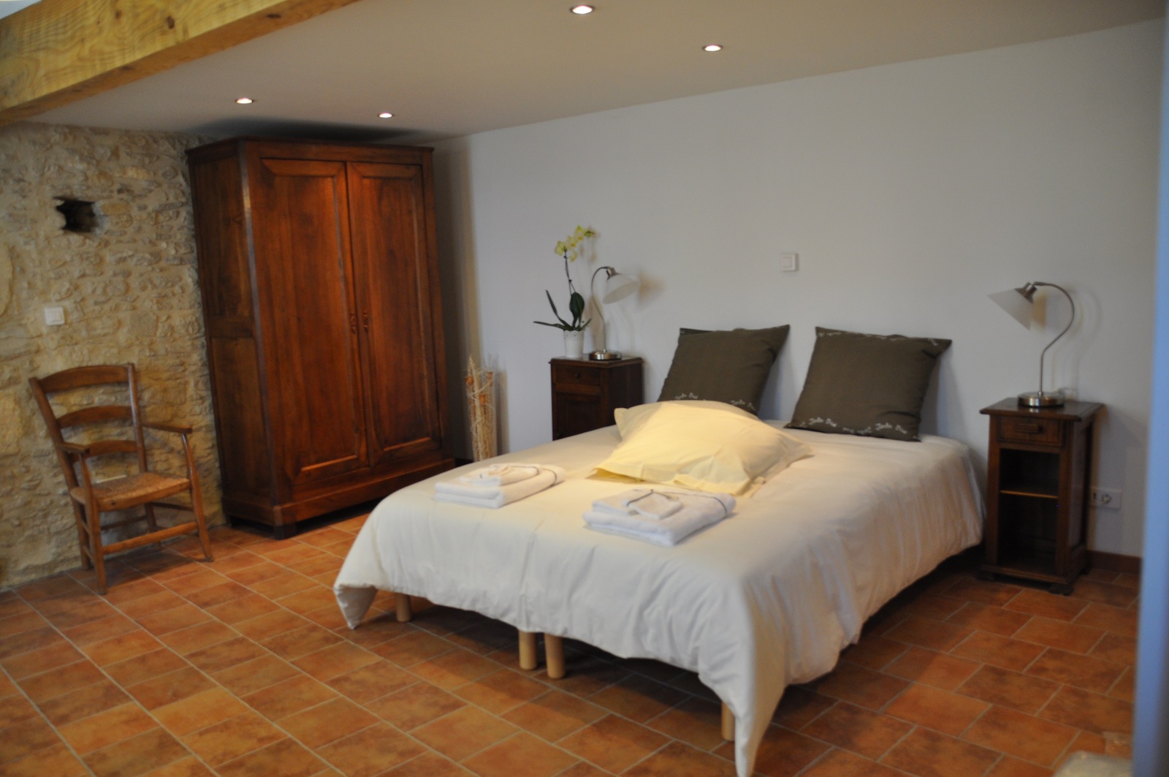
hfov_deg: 67.4
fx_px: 876
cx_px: 584
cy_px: 388
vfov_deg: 47.8
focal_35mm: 27
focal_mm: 18
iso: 560
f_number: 4
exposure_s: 1/60
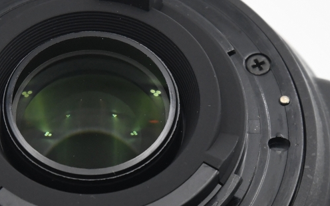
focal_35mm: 370
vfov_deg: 3.5
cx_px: 99
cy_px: 161
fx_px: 3328
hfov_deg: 5.7
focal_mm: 80
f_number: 8
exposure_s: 1/100
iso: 1600
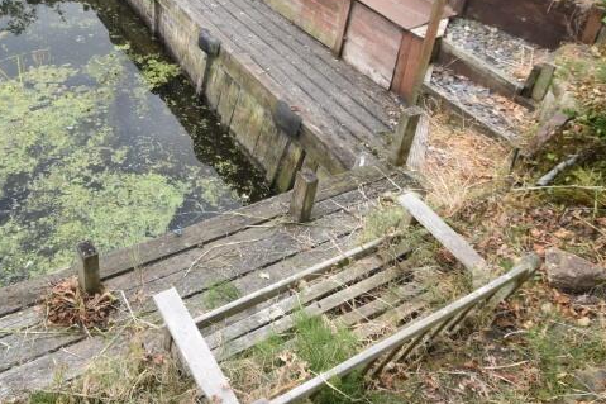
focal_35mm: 32
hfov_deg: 57.1
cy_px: 91
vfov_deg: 39.7
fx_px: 538
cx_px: 189
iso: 400
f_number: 7.1
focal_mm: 10
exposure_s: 1/200
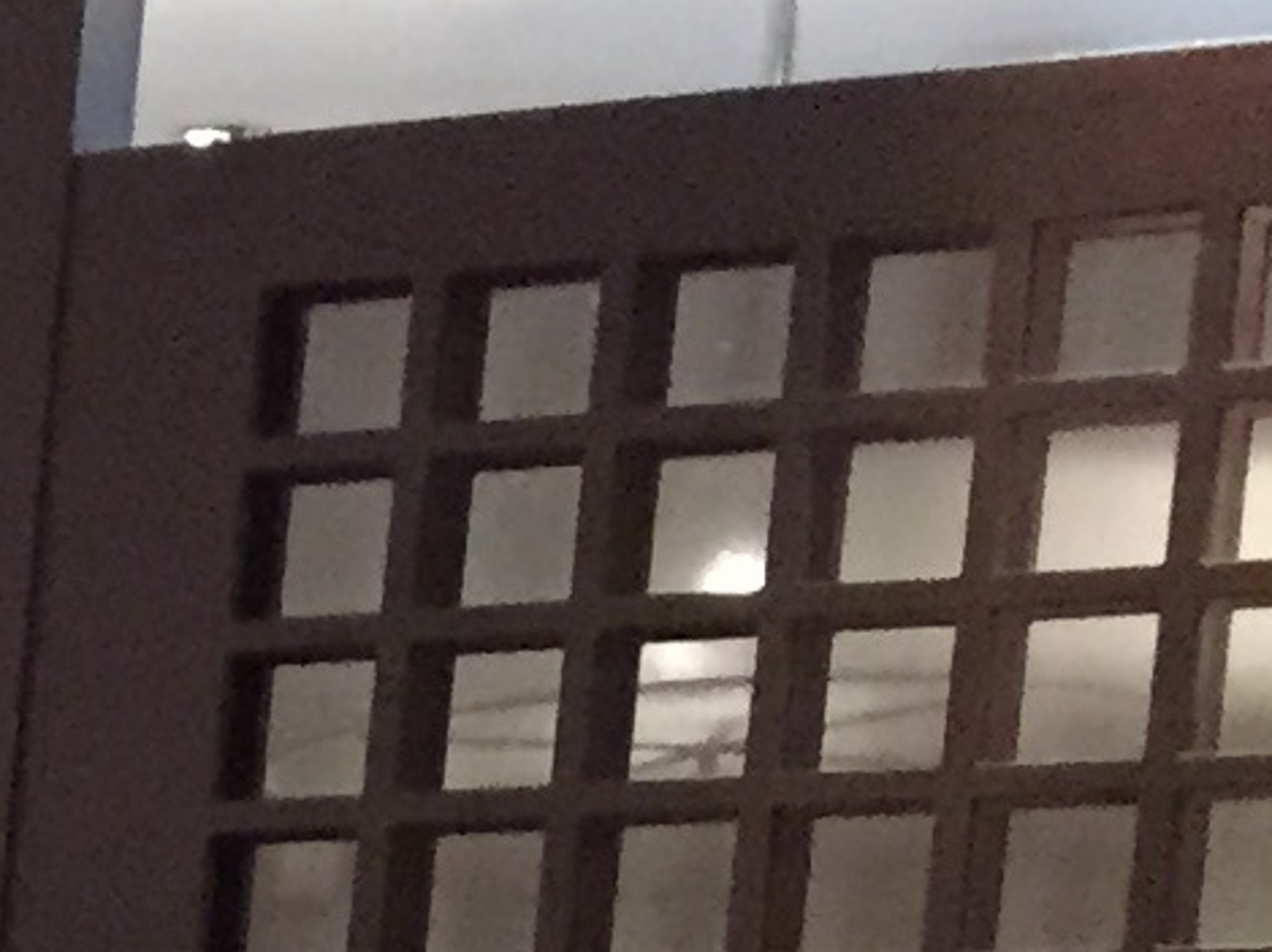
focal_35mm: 202
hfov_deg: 7.8
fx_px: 7417
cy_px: 2948
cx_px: -3127
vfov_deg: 6.6
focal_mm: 4.15
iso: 250
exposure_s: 1/17
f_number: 2.2
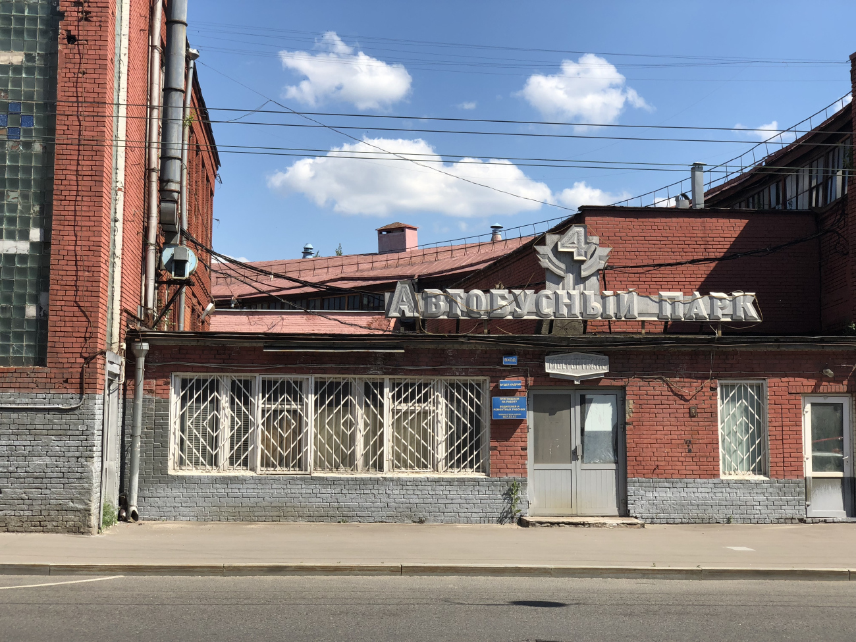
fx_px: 1286
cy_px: 321
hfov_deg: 36.8
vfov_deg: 28.0
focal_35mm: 52
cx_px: 428
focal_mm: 6
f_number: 2.4
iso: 16
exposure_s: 1/906
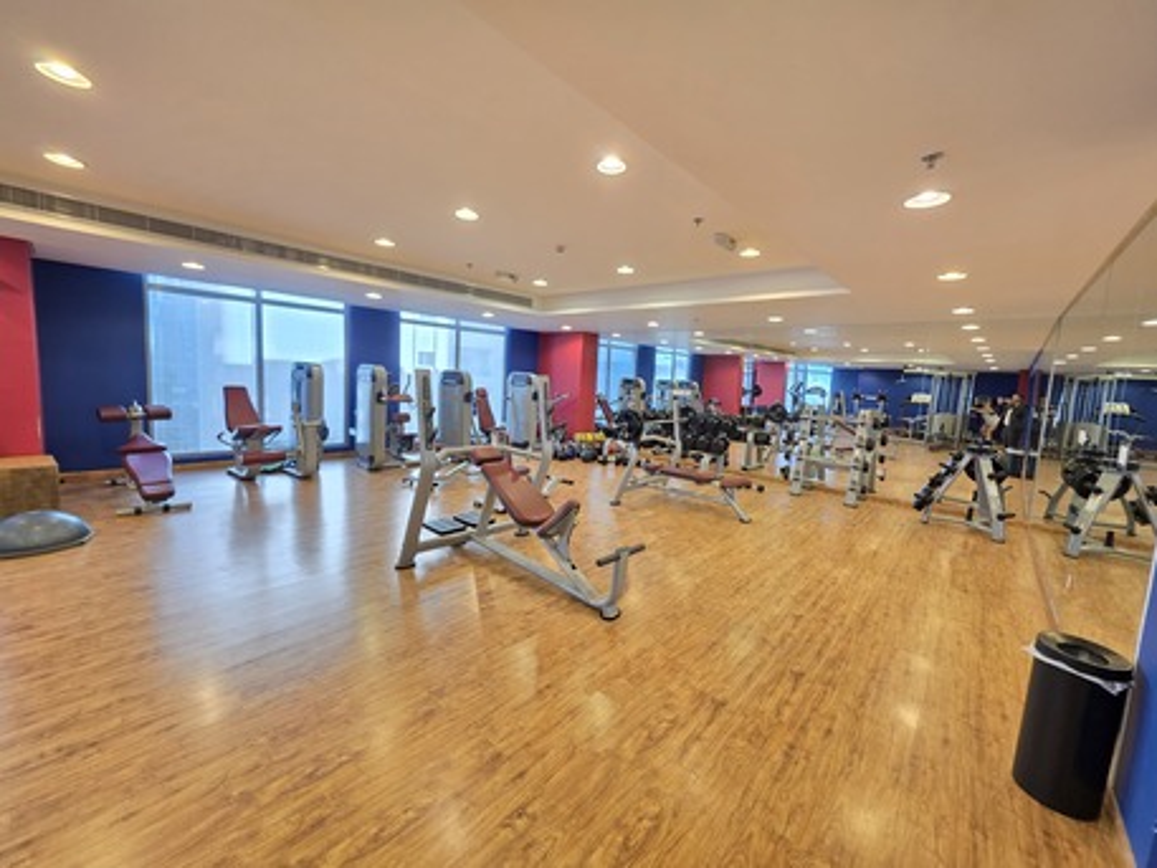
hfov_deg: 106.2
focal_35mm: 13
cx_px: 578
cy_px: 434
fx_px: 435
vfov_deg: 89.9
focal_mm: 2.2
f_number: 1.9
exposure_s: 1/100
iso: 200
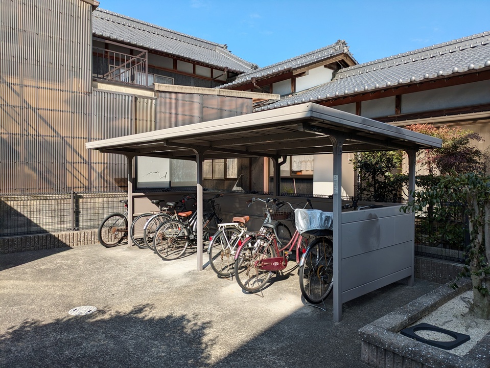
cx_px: 245
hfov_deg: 69.4
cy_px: 184
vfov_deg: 54.9
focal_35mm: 25
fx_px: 354
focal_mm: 5.43
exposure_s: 1/1393
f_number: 1.89
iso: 44
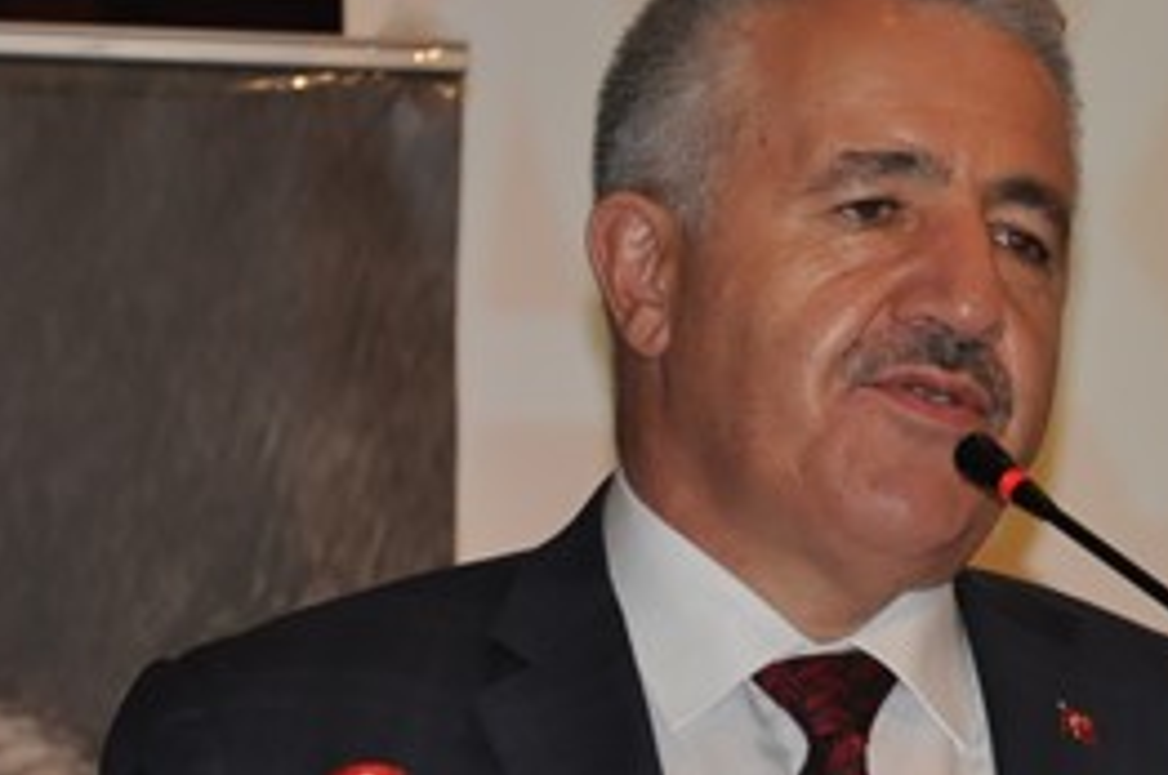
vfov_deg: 4.0
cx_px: 972
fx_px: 11115
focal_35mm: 343
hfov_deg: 6.0
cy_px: 459
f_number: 5.6
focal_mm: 92
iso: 800
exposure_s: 1/60
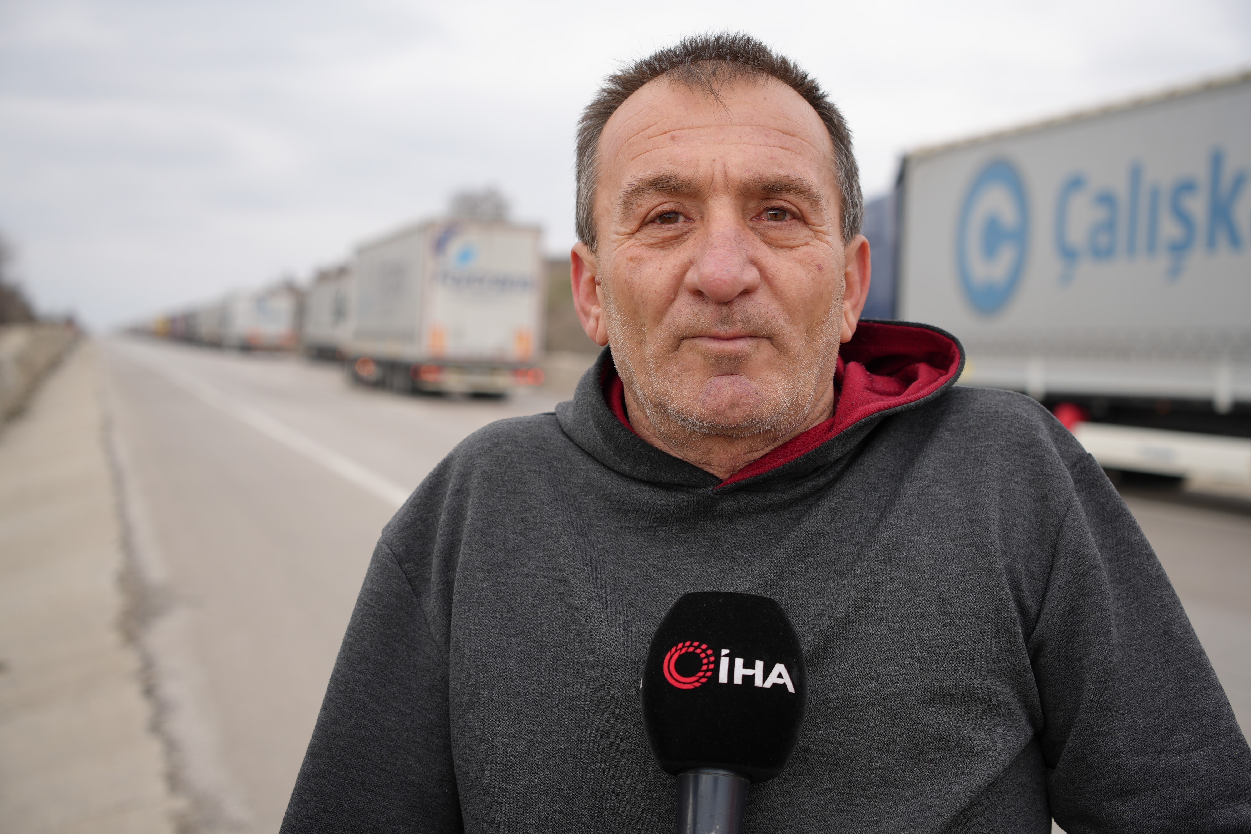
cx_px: 626
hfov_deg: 39.6
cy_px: 417
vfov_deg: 27.0
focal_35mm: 50
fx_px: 1737
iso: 100
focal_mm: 50
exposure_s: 1/250
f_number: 4.5
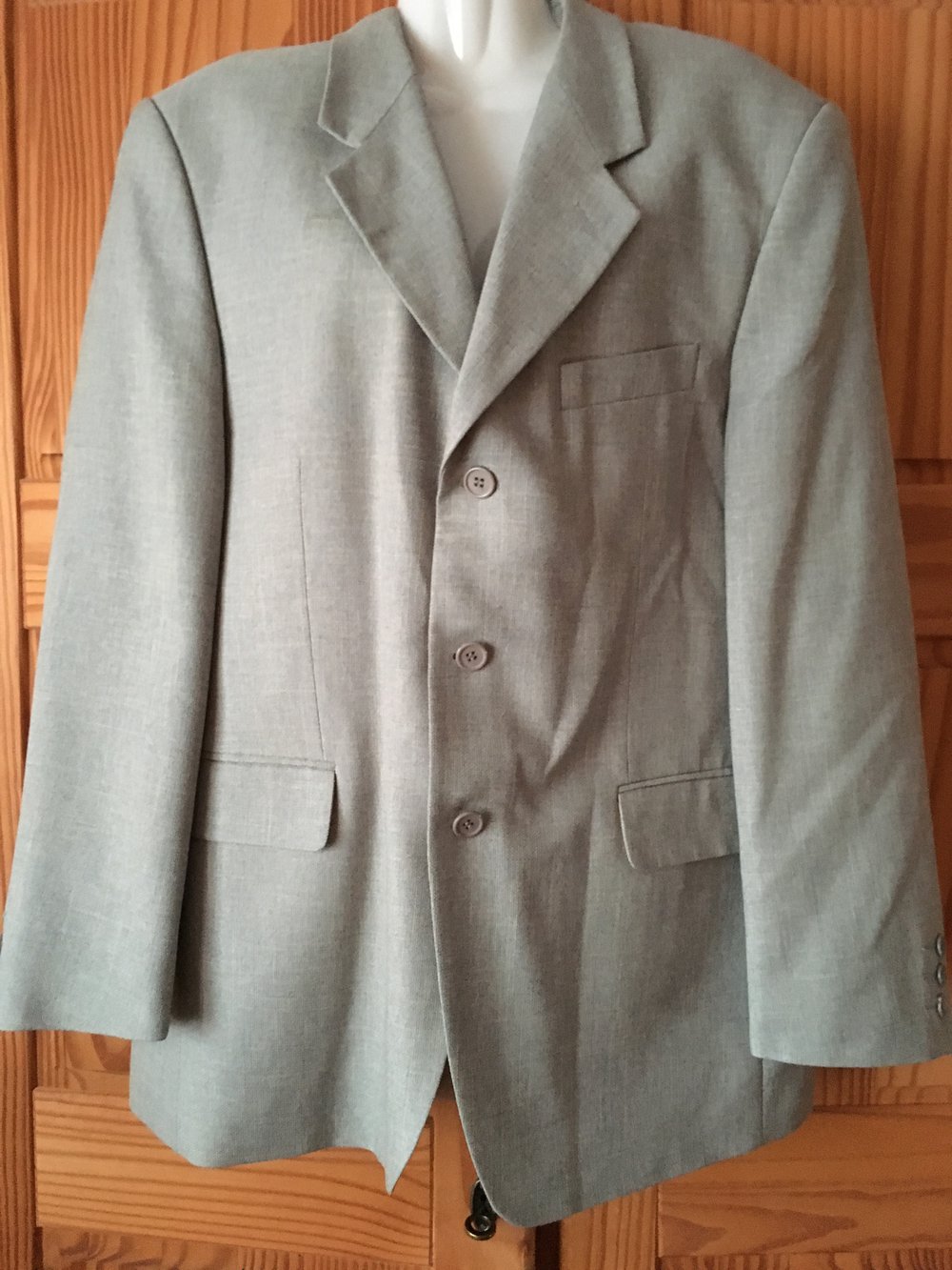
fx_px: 1063
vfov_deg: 61.7
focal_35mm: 29
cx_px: 476
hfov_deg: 48.2
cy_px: 635
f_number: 2.2
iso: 500
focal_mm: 4.15
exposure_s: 1/17
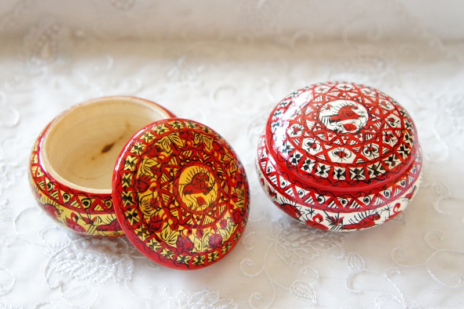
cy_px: 154
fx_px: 657
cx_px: 232
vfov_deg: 26.5
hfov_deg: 38.9
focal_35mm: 51
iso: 1600
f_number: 4.5
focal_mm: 34
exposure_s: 1/50
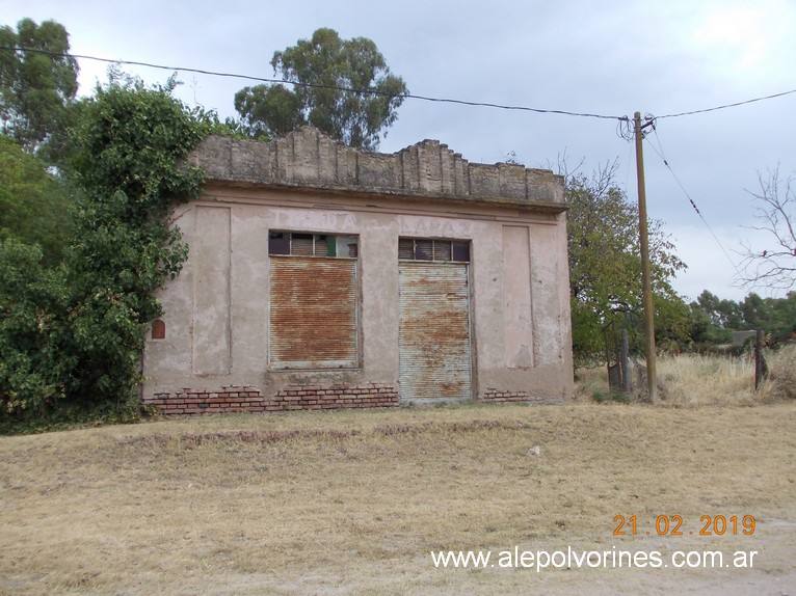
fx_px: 644
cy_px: 298
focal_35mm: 28
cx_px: 398
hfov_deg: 63.5
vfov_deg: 49.7
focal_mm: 4
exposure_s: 1/320
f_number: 2.7
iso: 80
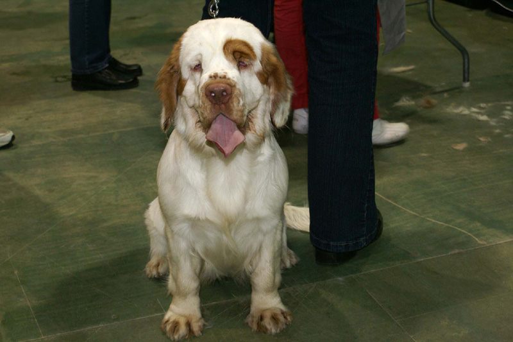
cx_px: 256
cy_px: 171
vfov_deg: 22.6
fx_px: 855
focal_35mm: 60
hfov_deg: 33.4
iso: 400
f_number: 5.6
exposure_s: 1/60
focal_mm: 40
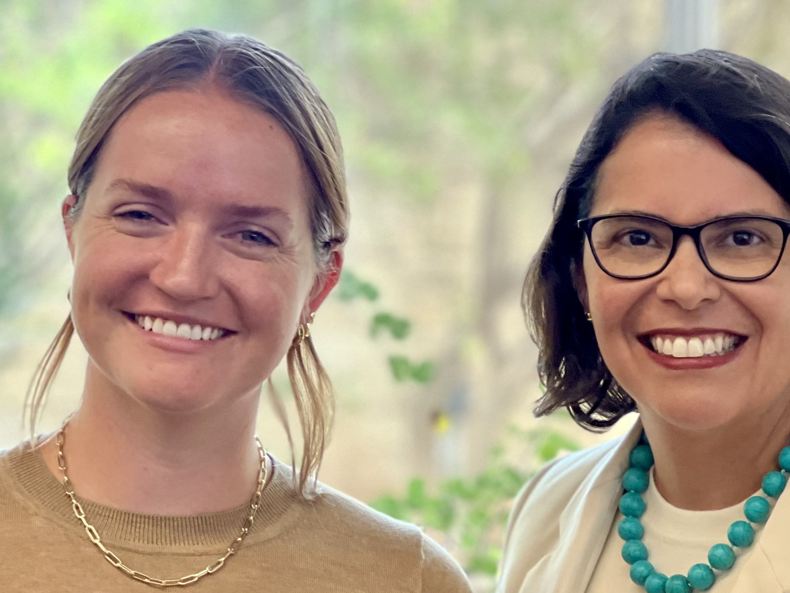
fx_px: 3423
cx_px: 487
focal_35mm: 150
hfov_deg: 13.2
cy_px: 531
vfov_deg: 9.8
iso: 250
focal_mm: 9
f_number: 2.8
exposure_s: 1/36
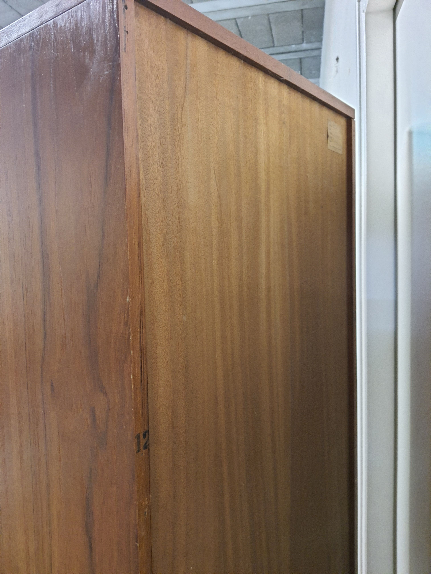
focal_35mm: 26
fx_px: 432
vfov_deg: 67.3
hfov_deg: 53.1
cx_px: 216
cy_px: 287
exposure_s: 1/50
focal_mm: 4.32
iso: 640
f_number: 1.7
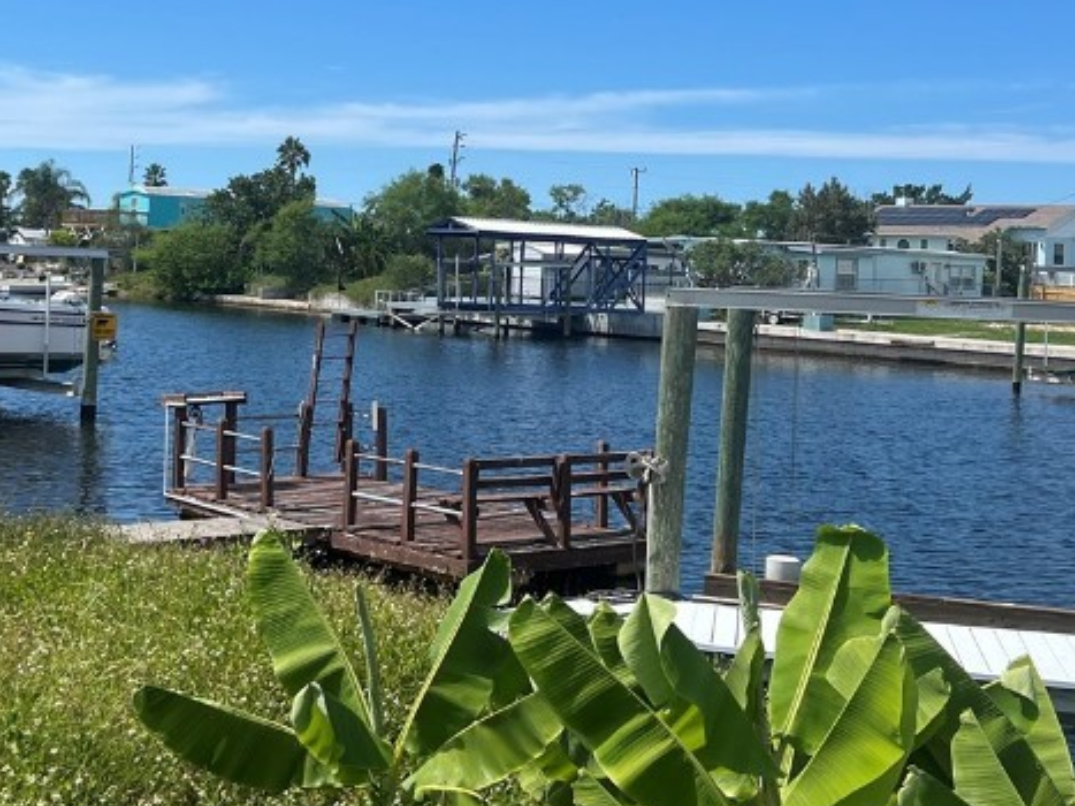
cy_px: 244
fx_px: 1770
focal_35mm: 57
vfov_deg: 25.5
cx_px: 458
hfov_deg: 33.7
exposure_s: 1/5076
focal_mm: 5.7
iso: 50
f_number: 1.5
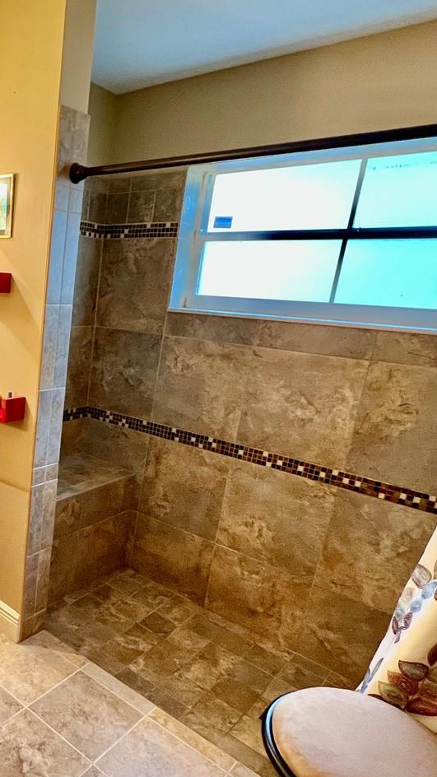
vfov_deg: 75.9
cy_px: 445
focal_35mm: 24
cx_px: 12
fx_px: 494
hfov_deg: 42.1
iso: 250
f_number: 1.8
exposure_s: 1/60
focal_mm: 1.57
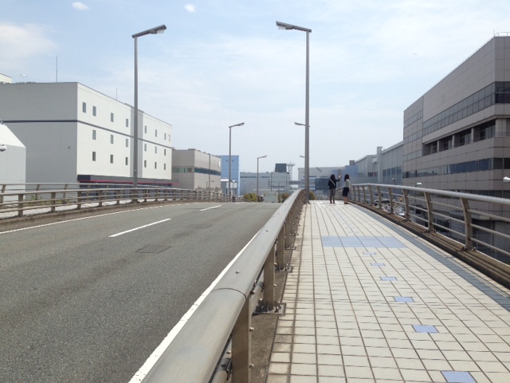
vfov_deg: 42.9
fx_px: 486
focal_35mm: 33
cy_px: 192
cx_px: 255
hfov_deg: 55.4
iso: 50
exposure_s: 1/2169
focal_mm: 4.12
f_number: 2.4
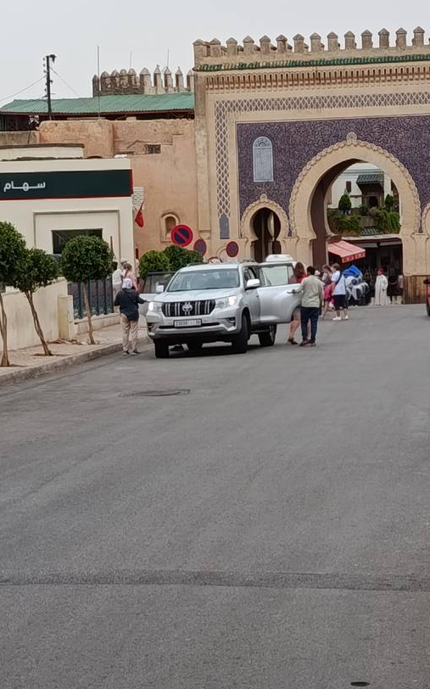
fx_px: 1576
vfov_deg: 24.6
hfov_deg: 15.5
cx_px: 304
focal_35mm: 84
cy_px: 290
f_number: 1.7
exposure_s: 1/117
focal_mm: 5.24
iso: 50
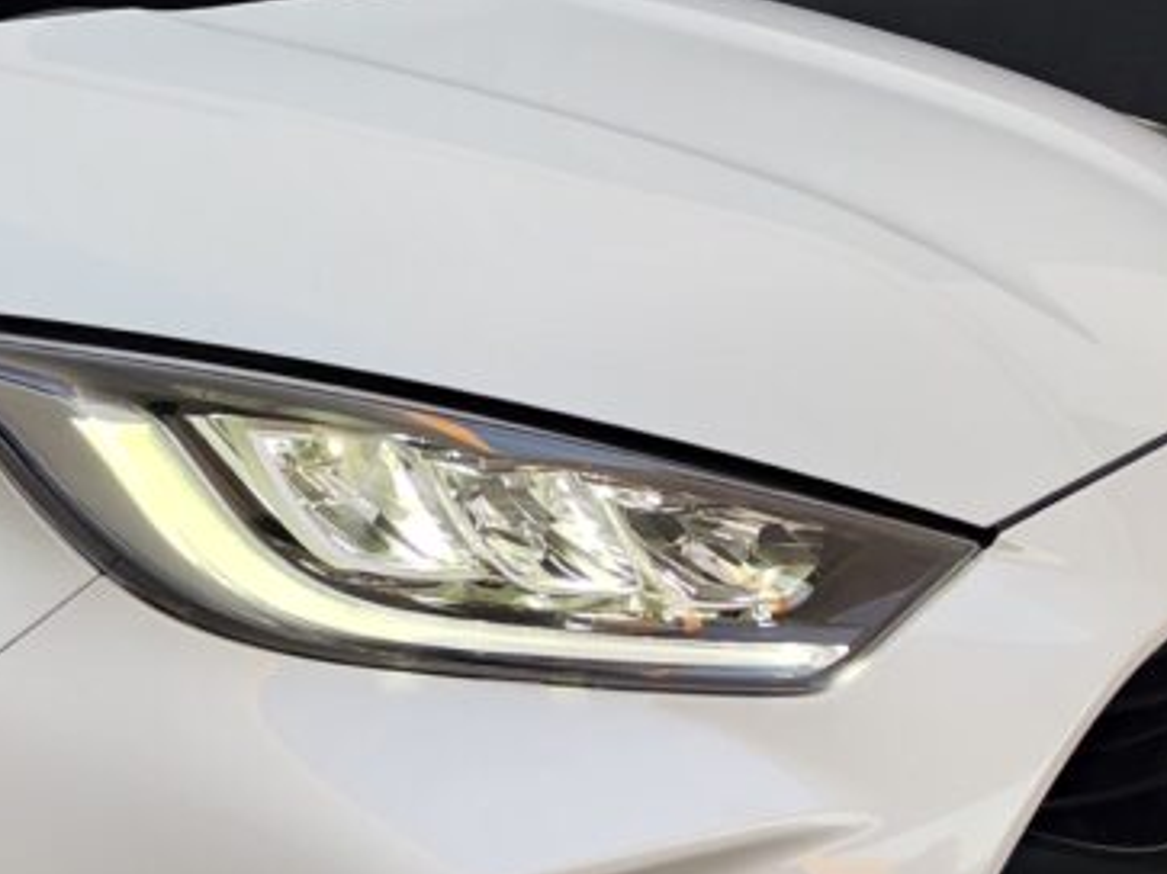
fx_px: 2561
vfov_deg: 19.4
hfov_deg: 23.8
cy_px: 504
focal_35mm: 76
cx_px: -154
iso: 112
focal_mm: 7.01
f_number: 1.69
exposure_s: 1/100
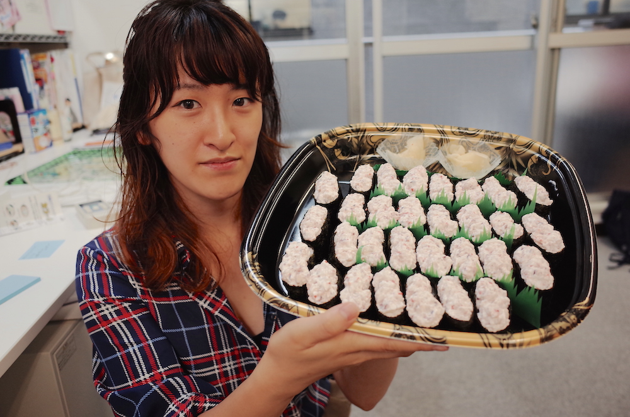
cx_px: 315
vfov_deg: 46.2
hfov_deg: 65.6
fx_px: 489
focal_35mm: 28
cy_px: 208
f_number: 2.8
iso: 200
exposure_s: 1/40
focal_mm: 18.3
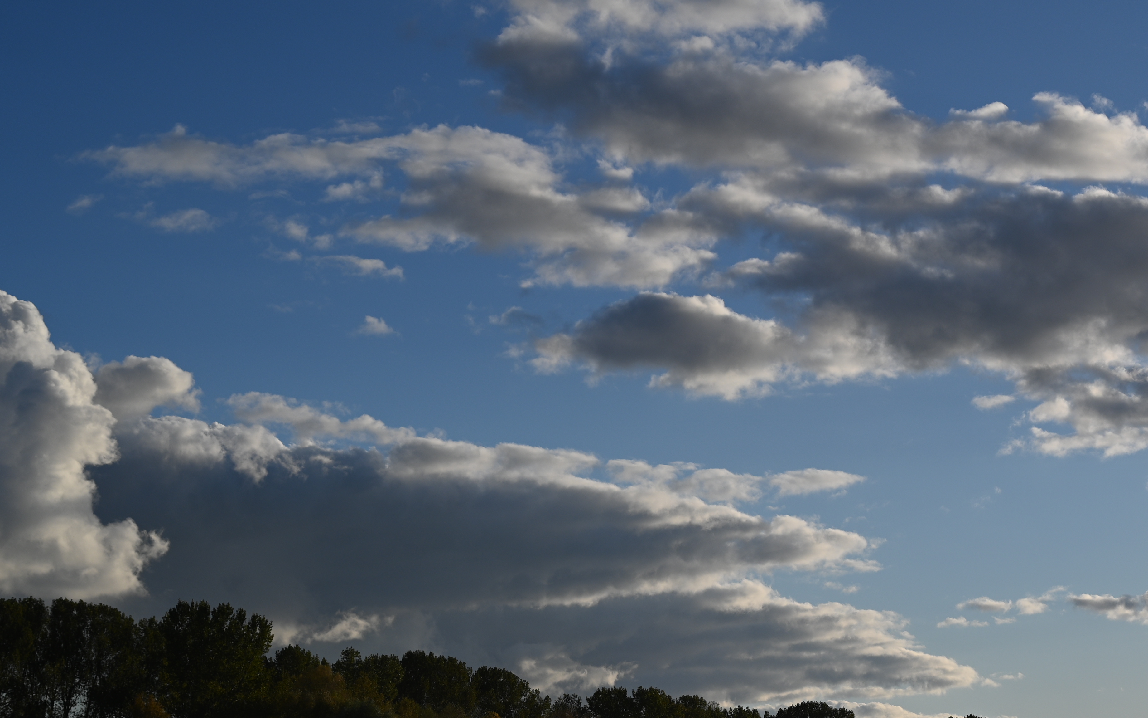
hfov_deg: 23.7
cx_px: 769
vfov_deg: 14.9
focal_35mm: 87
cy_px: 601
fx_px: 2722
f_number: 4
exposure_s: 1/2500
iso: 100
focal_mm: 52
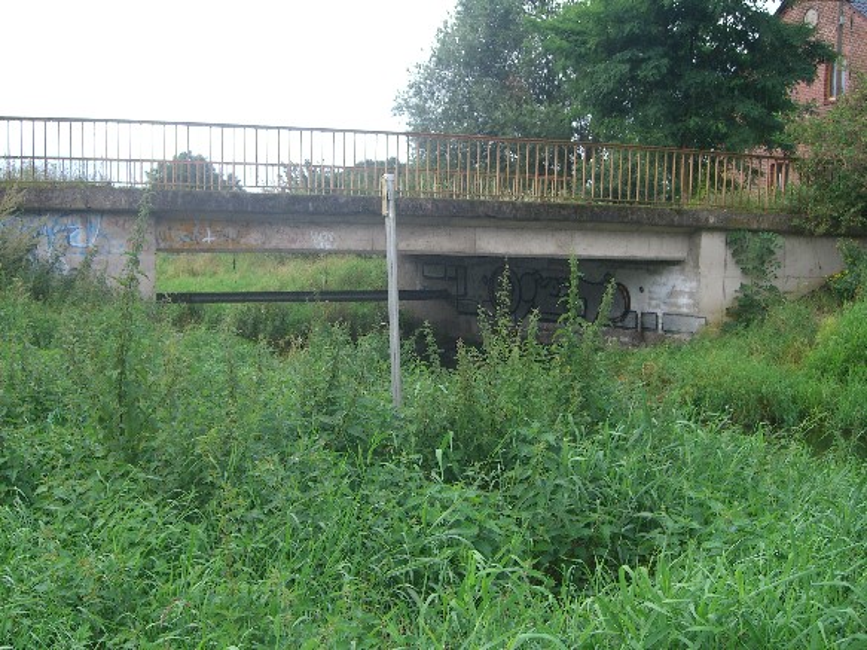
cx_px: 434
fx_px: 1152
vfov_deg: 31.5
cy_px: 325
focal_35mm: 46
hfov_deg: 41.2
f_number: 3.1
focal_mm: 9.5
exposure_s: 1/250
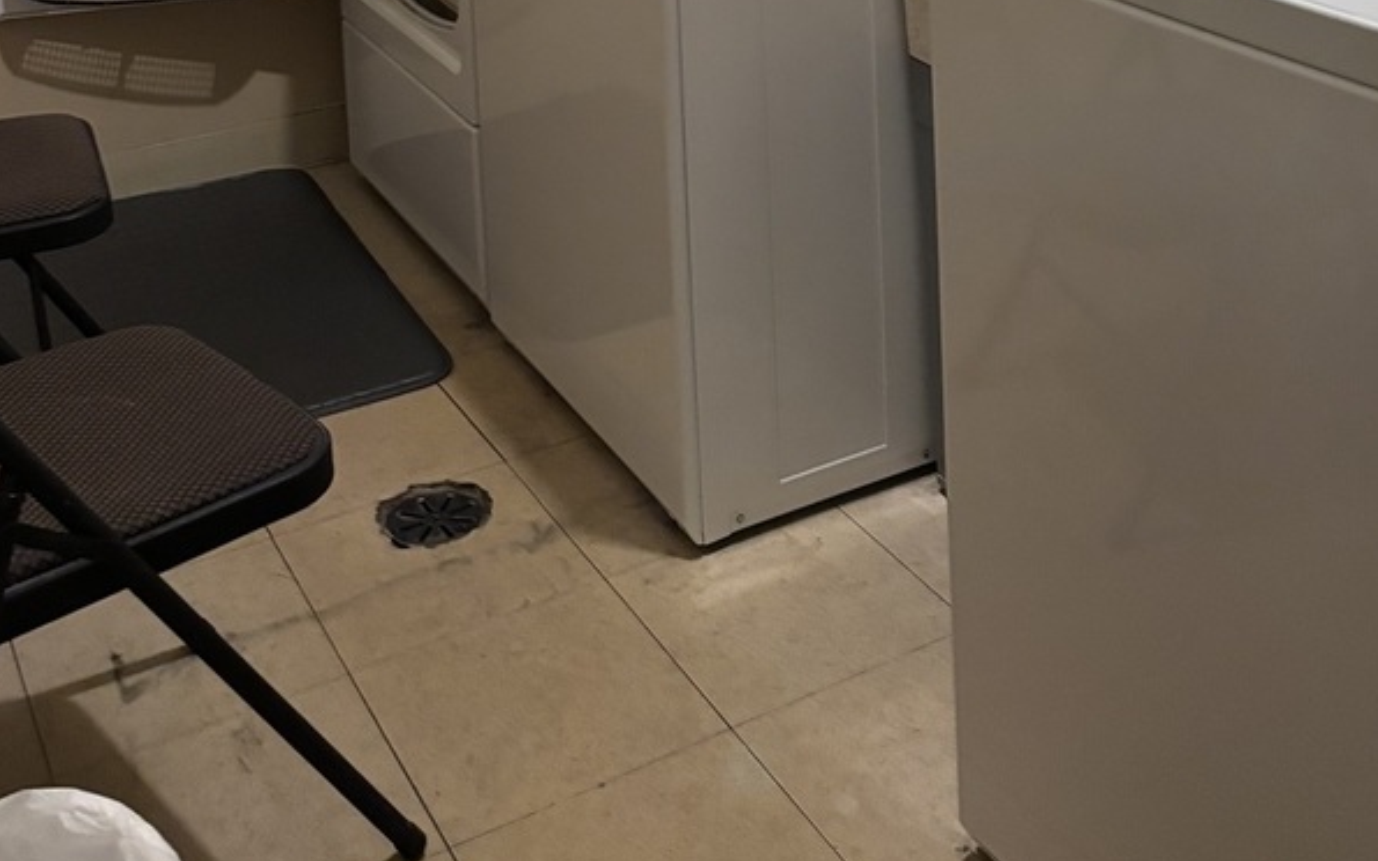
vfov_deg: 22.7
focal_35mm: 50
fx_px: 1878
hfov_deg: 40.2
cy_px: -301
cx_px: 783
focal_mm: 5.96
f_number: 1.6
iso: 500
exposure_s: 1/60
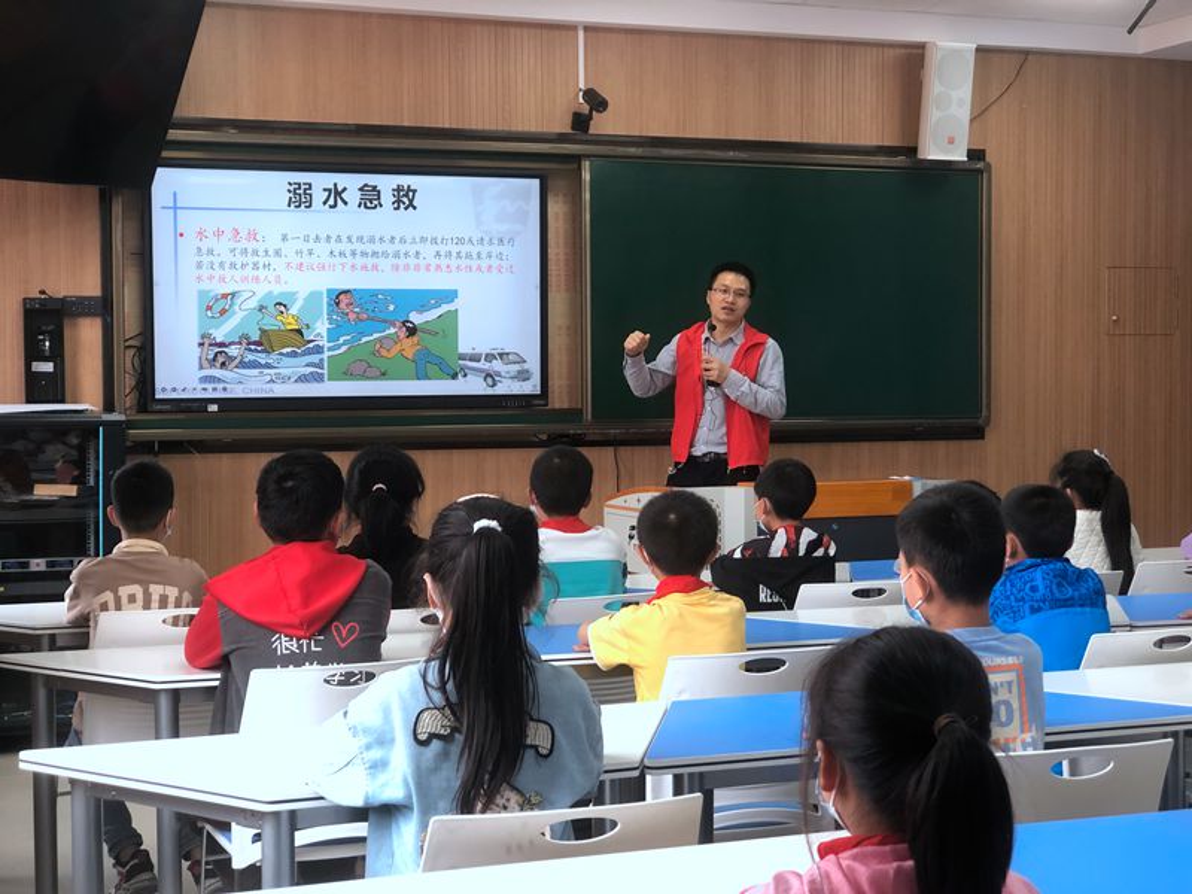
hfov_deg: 33.8
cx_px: 596
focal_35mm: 57
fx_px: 1963
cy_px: 447
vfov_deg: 25.7
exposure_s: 1/33
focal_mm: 6.6
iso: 64
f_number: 2.8
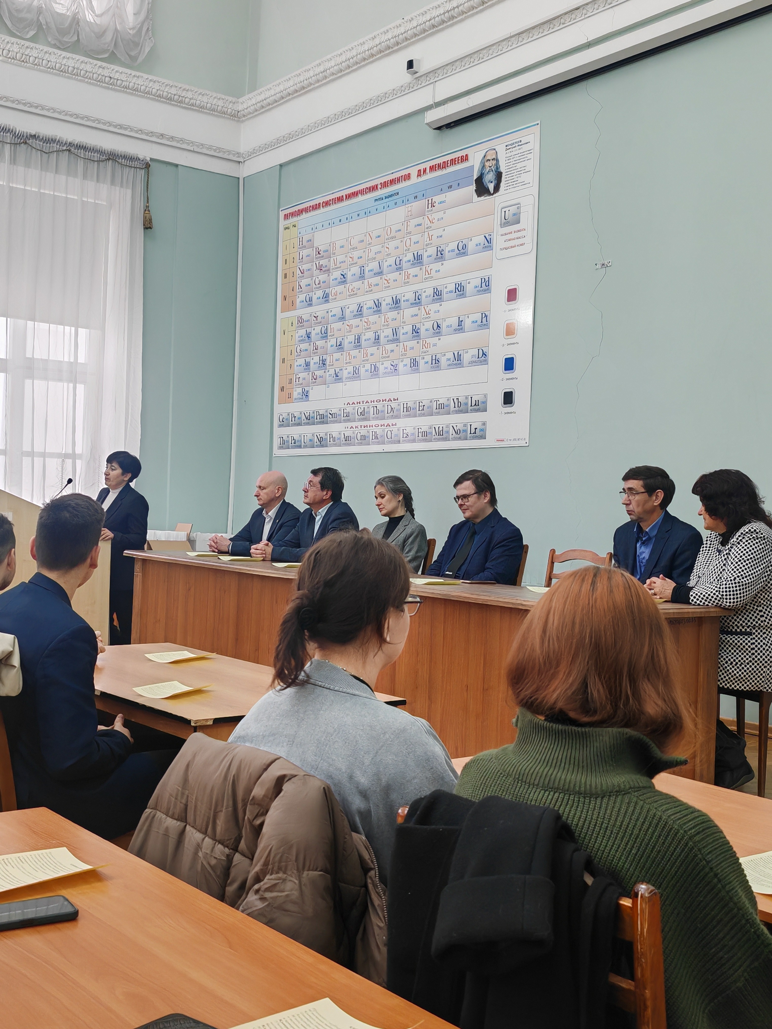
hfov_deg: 34.3
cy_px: 514
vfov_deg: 44.8
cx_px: 386
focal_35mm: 42
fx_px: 1249
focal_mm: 6.12
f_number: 1.9
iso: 320
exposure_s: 1/50
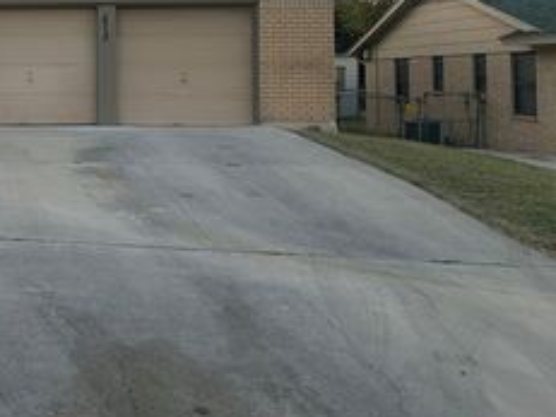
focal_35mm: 52
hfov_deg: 33.8
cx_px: 5
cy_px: 54
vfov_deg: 27.2
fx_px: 835
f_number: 1.78
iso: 80
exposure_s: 1/699
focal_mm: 6.86
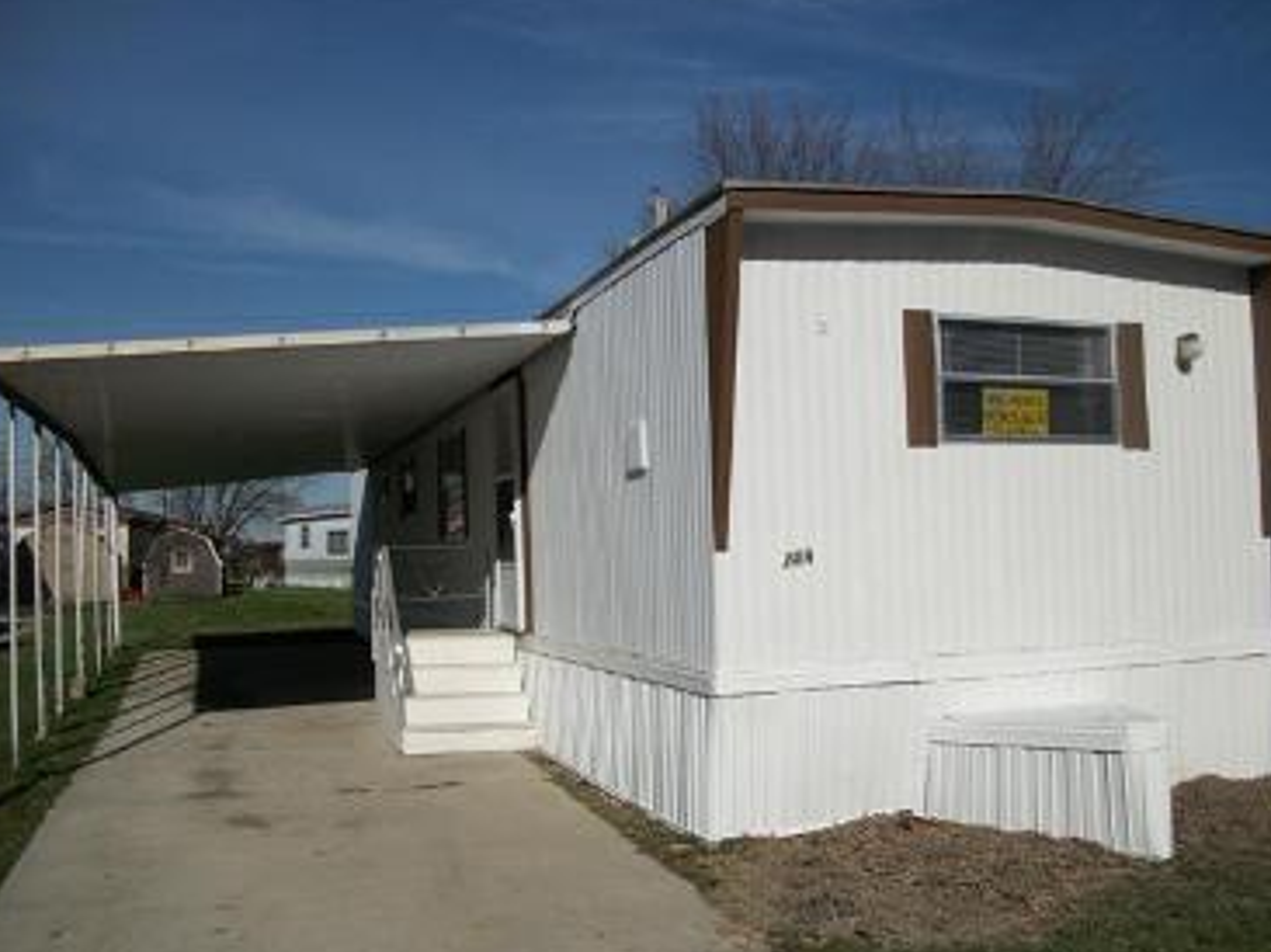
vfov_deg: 40.6
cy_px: 497
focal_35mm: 35
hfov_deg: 52.6
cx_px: 660
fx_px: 1284
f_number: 8.8
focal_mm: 5.7
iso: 80
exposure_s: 1/640
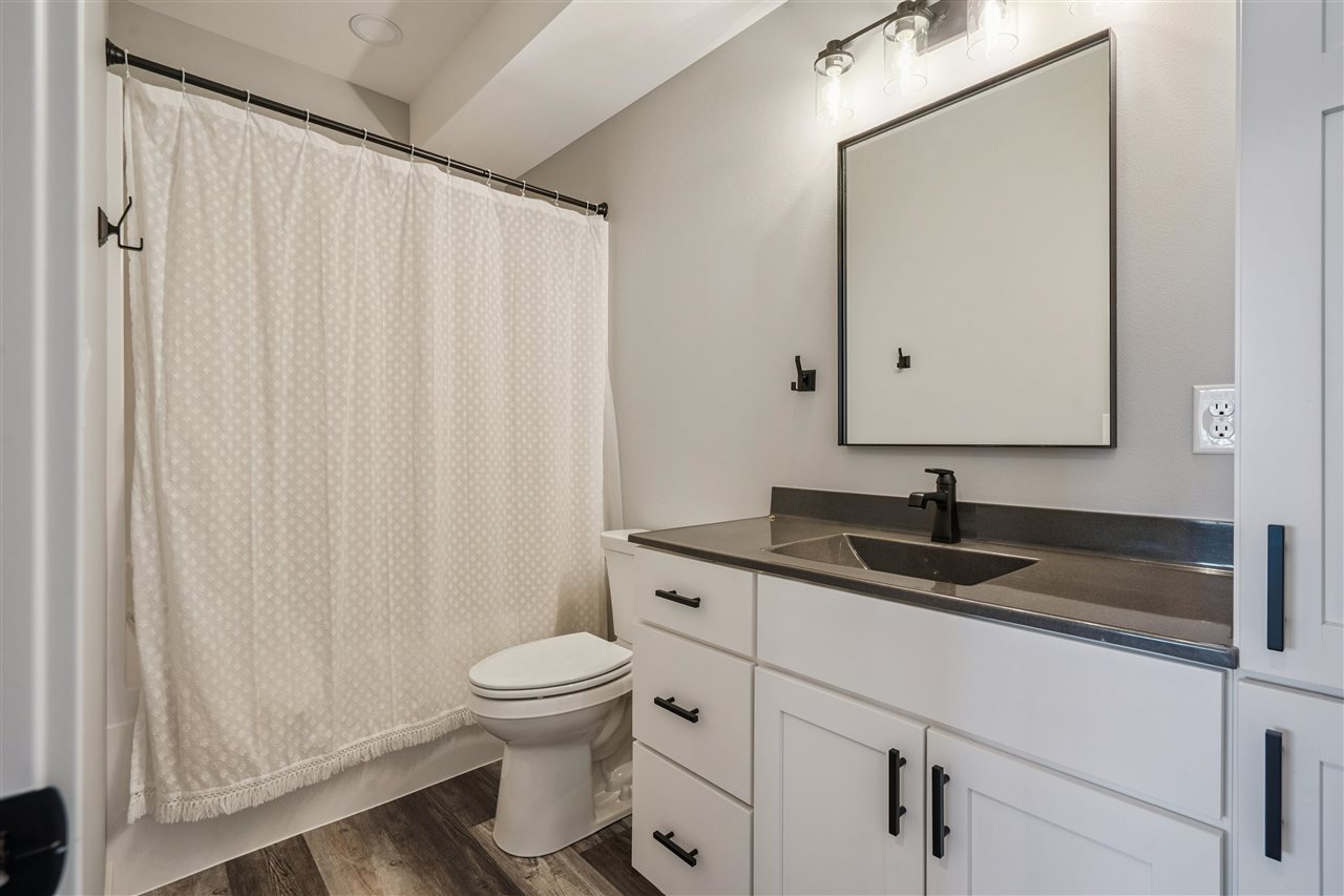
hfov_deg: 96.7
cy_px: 448
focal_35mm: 16
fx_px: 597
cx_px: 672
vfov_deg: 73.7
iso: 400
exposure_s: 1/13
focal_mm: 16
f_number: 9
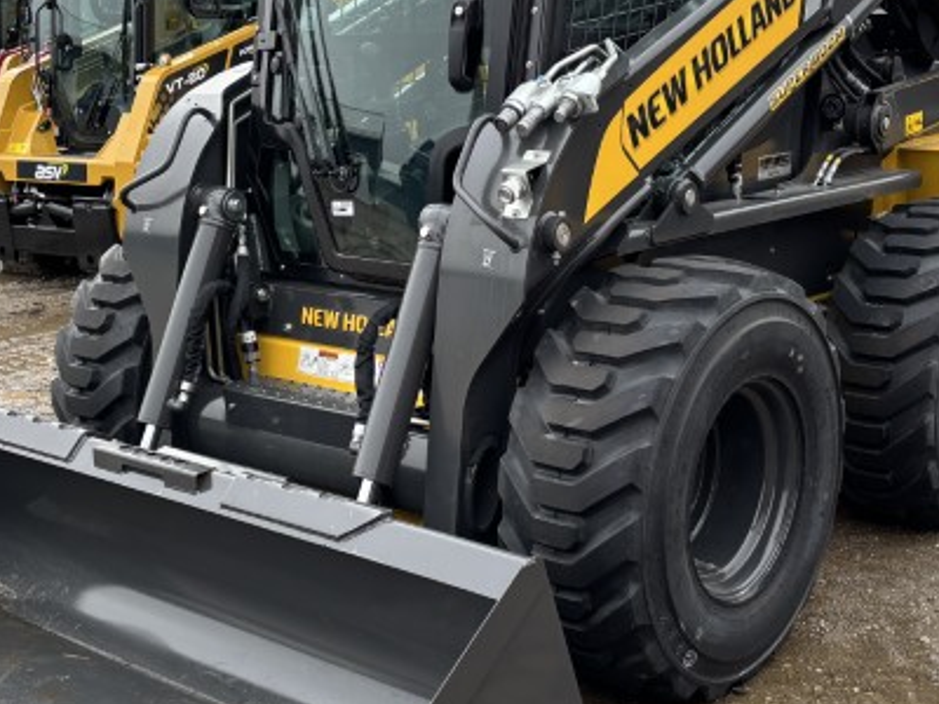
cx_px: 432
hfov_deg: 36.8
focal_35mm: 52
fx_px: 1411
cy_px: 383
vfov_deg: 28.0
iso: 50
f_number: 1.6
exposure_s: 1/608
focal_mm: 5.96
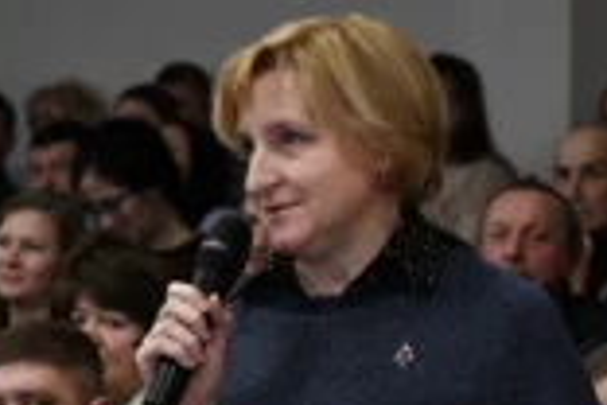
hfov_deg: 7.2
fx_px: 4856
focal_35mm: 288
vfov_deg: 4.8
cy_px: 423
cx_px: 237
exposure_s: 1/125
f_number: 5.6
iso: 4000
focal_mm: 75
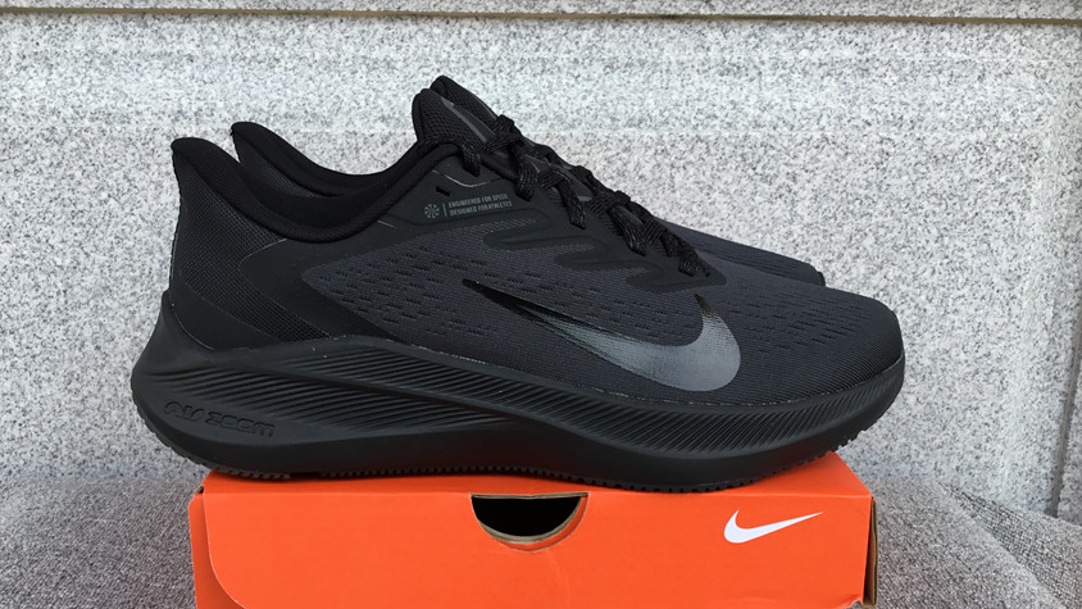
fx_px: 1033
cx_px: 514
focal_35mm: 36
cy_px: 378
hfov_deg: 55.3
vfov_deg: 32.7
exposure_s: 1/192
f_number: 2.4
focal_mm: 3.3
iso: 25
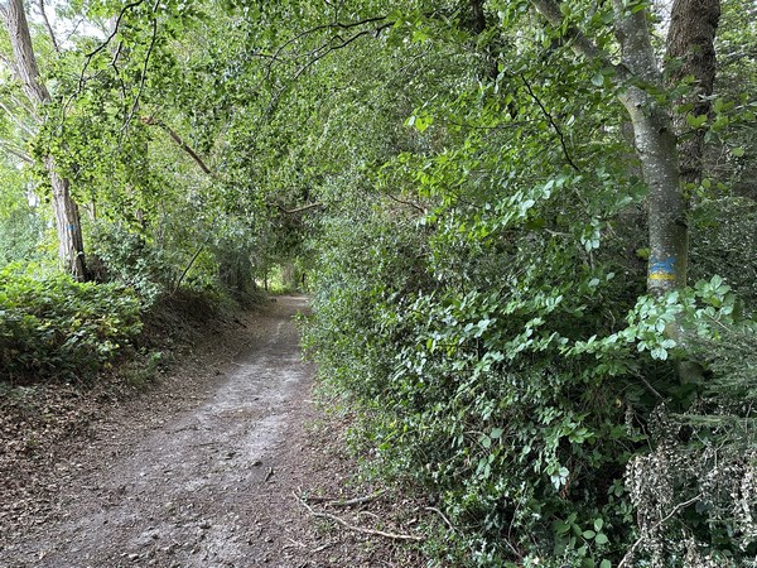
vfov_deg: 56.8
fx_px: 525
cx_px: 378
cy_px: 284
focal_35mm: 24
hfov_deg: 71.6
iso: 250
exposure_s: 1/63
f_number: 1.78
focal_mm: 6.86
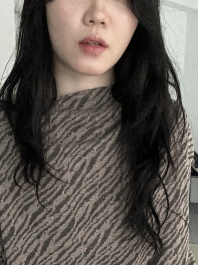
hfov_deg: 21.9
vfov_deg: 26.7
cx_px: 83
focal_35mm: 67
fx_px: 511
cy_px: 290
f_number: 2.2
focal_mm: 2.71
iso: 500
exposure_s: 1/30
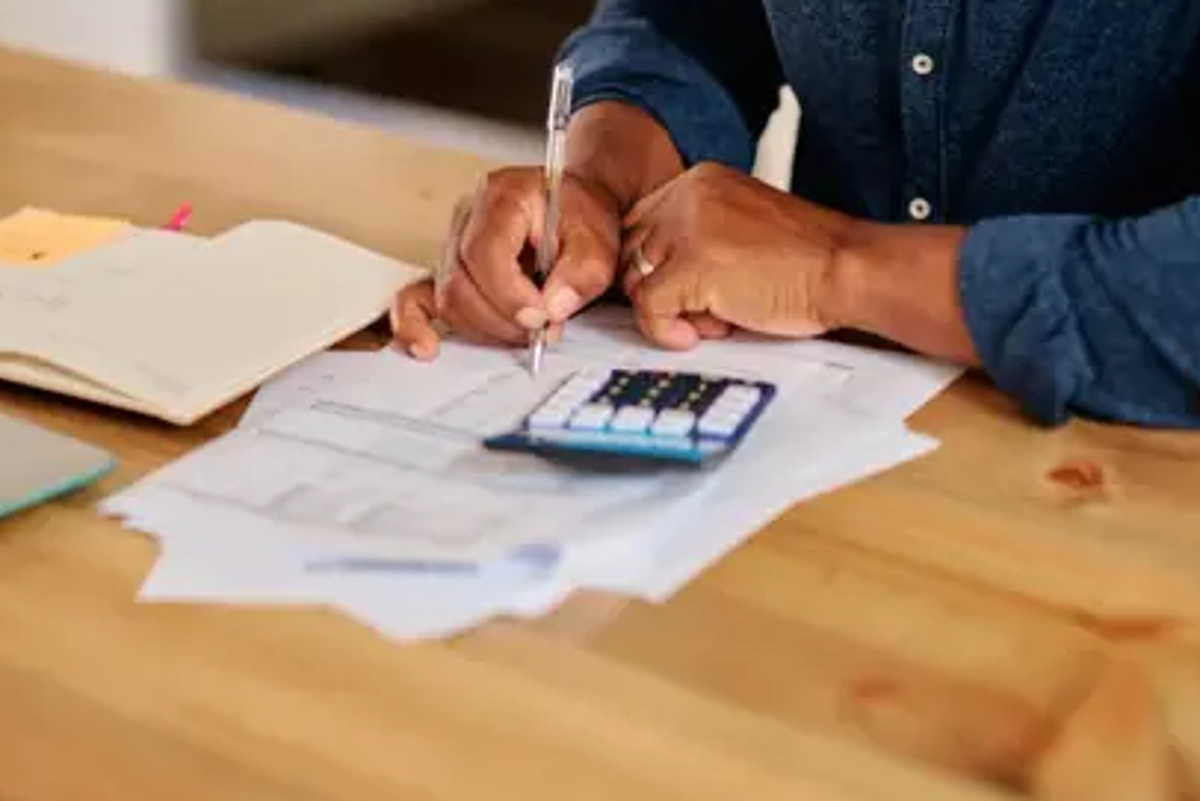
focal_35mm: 95
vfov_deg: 14.4
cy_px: 365
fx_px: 3168
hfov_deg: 21.4
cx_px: 650
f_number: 2.2
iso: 500
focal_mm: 85
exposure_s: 1/160
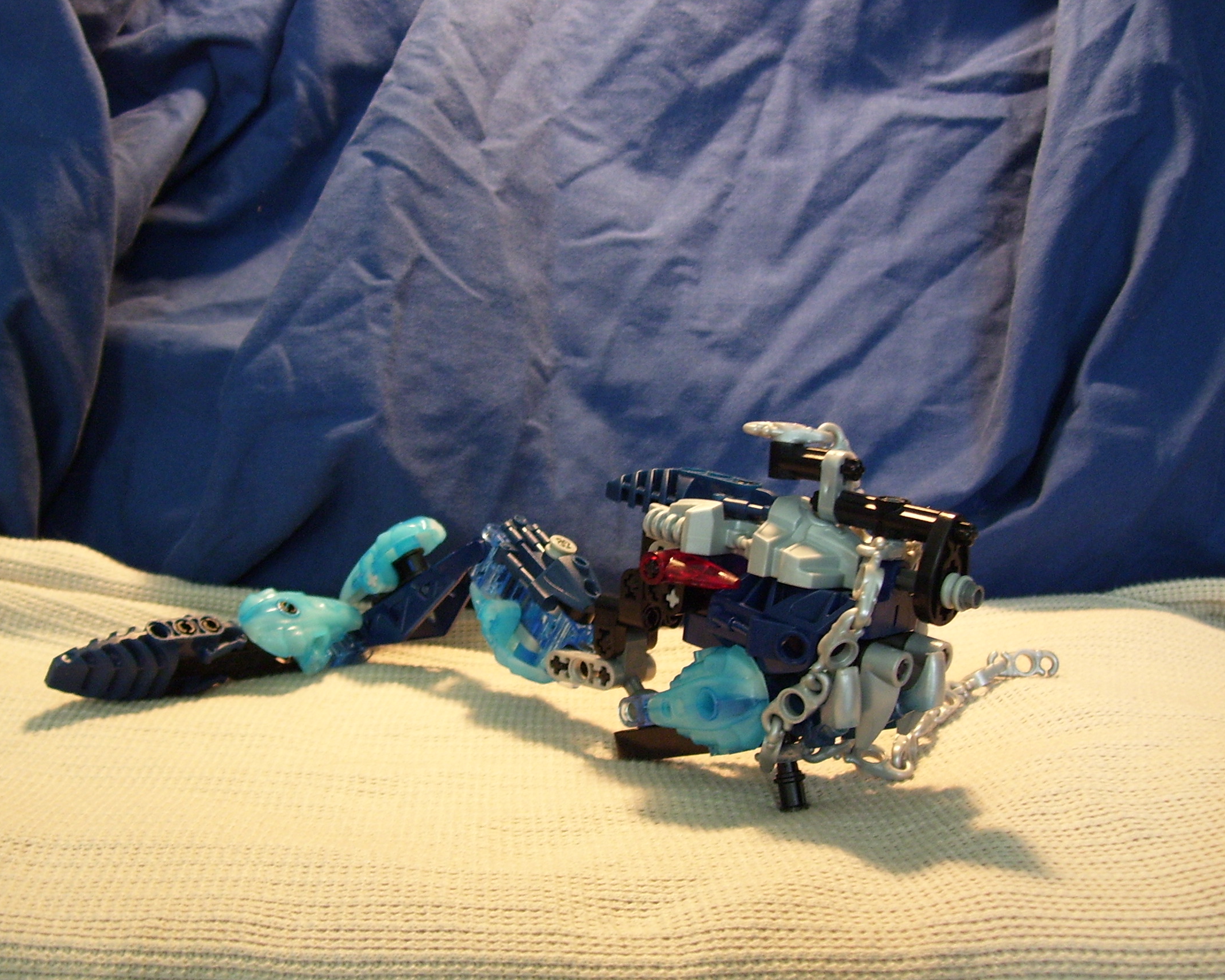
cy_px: 489
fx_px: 1377
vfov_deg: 39.1
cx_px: 565
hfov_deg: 47.9
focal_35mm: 38
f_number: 2.7
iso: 160
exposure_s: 1/8
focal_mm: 6
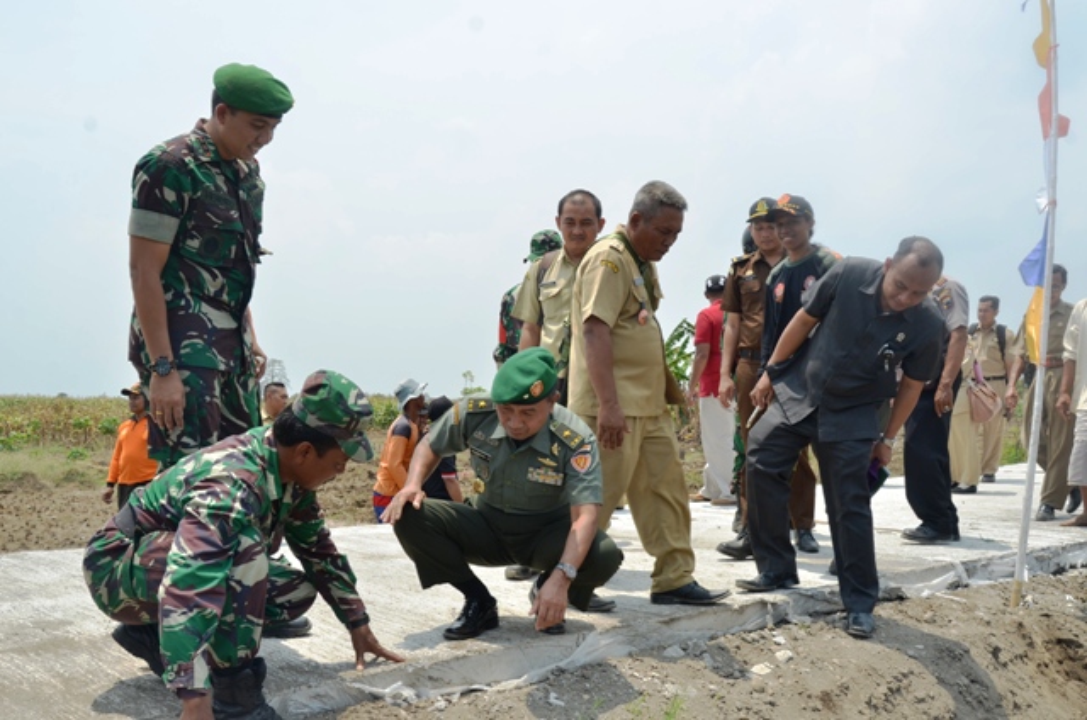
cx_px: 544
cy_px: 360
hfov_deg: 53.2
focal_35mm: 36
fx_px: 1085
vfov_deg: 36.7
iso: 100
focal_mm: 24
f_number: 9
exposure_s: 1/160
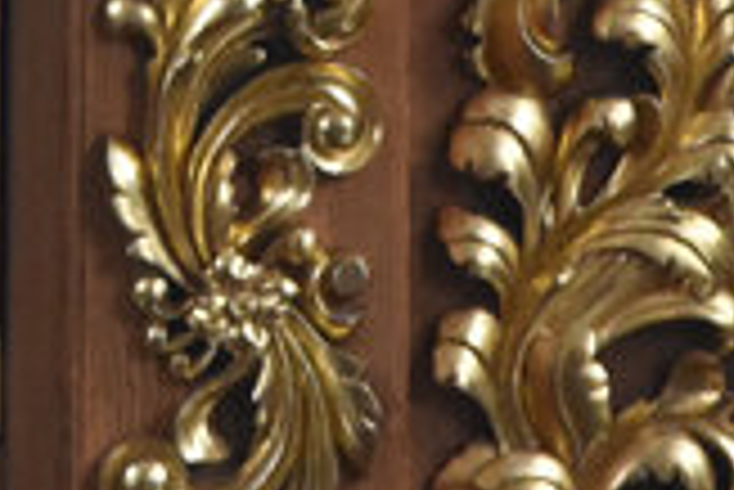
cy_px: -919
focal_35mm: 660
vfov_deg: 2.1
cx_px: -131
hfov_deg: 3.1
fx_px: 13468
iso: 2500
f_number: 4.5
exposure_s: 1/250
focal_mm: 70
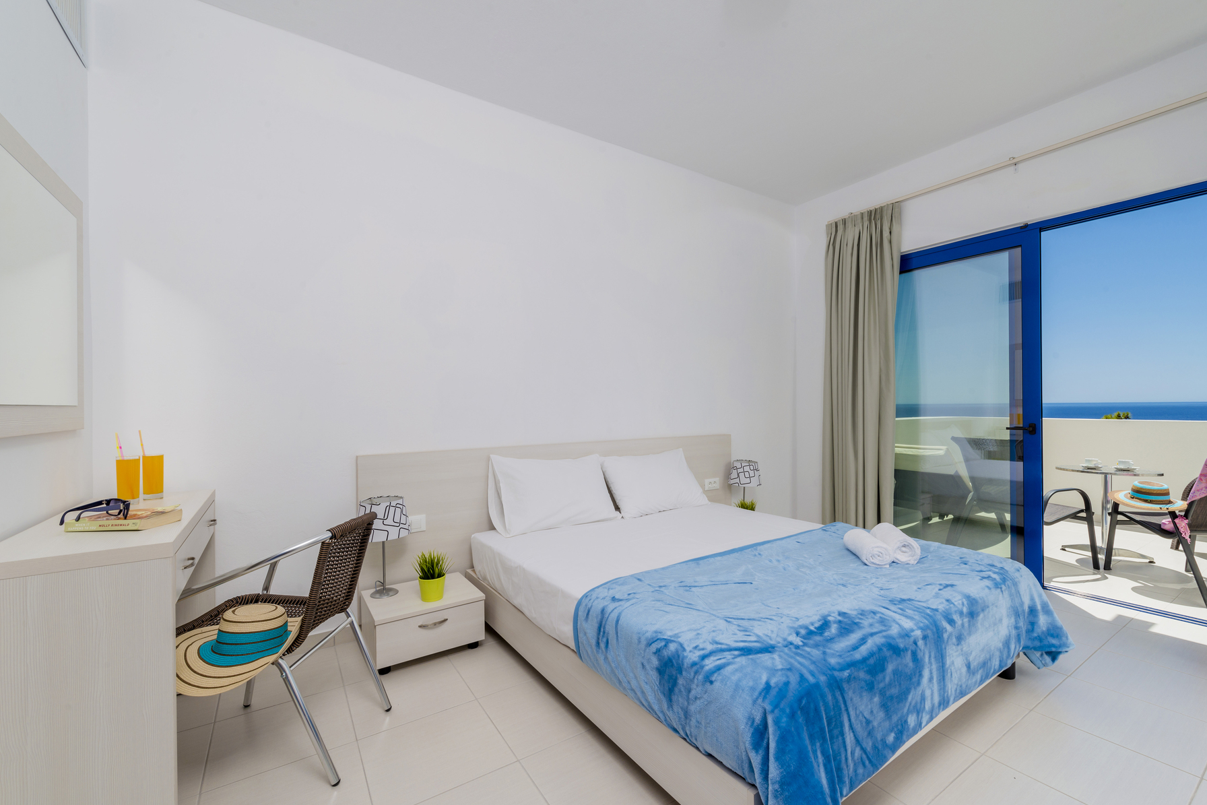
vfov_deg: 77.3
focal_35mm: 15
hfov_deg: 100.4
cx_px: 620
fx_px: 503
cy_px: 405
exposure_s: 1/125
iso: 100
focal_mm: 14
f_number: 13
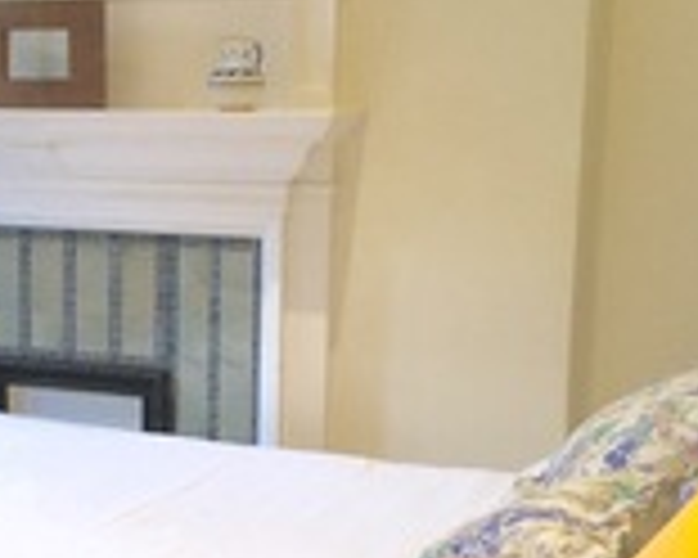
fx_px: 1611
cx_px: 41
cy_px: 333
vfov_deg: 19.6
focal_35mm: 78
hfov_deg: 23.6
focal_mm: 3.3
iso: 64
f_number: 2.4
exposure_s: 1/33
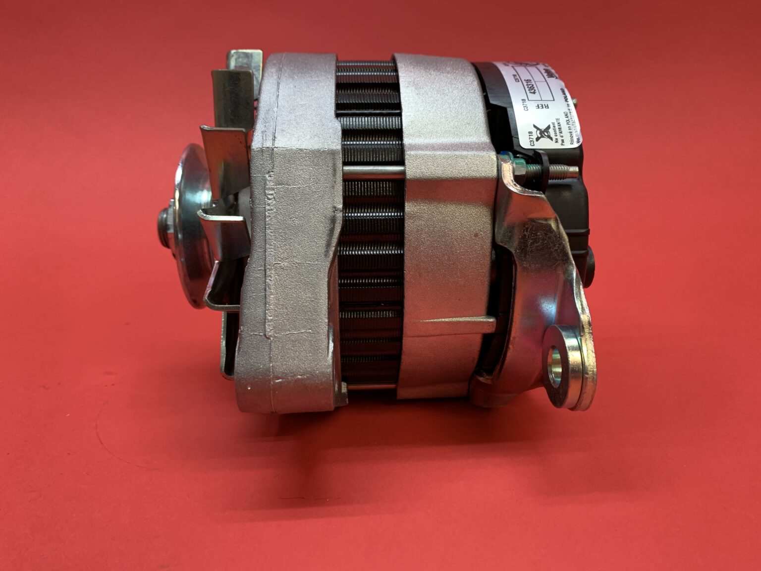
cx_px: 380
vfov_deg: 53.1
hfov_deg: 67.3
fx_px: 572
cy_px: 286
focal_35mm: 26
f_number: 1.8
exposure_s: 1/62
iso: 100
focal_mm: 4.25
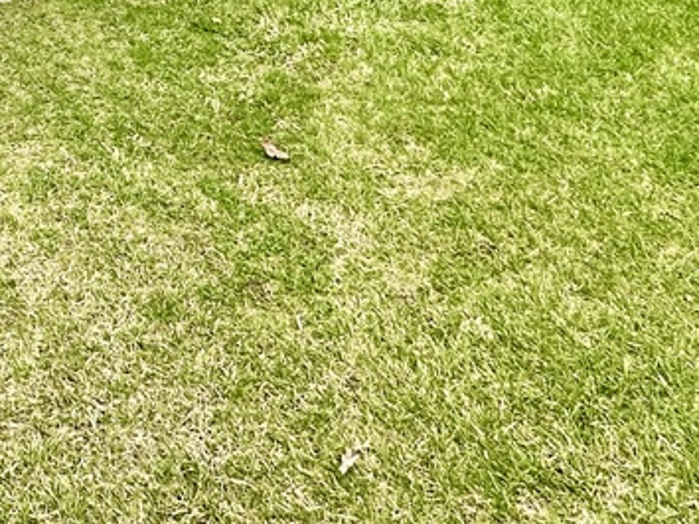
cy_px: -366
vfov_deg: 20.1
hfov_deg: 29.0
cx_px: -148
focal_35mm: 57
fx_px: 1150
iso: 50
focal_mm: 2.22
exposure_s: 1/1247
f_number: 2.2
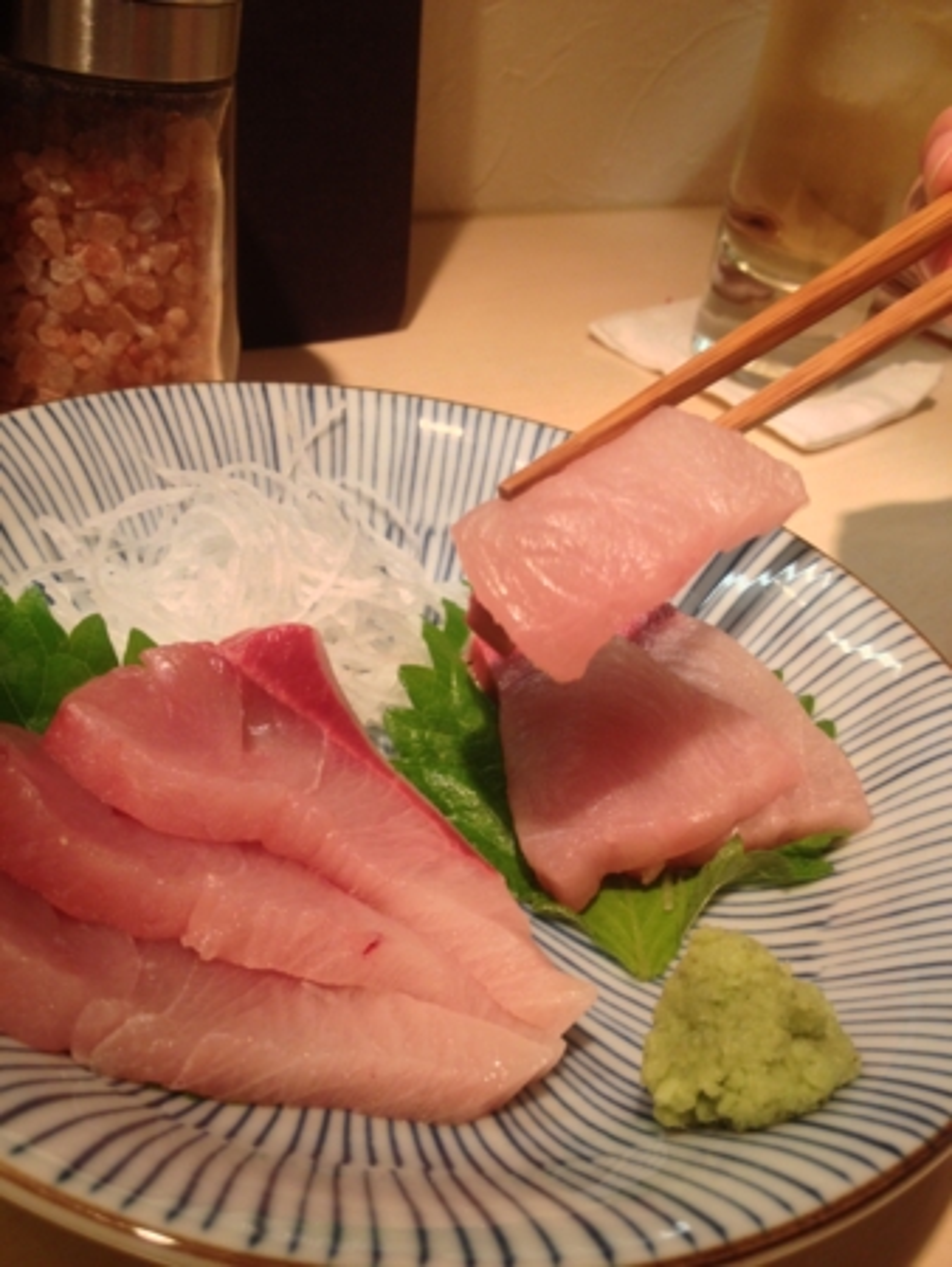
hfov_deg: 40.7
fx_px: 1282
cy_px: 634
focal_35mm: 35
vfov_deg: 52.6
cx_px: 476
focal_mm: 4.28
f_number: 2.4
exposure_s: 1/20
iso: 80
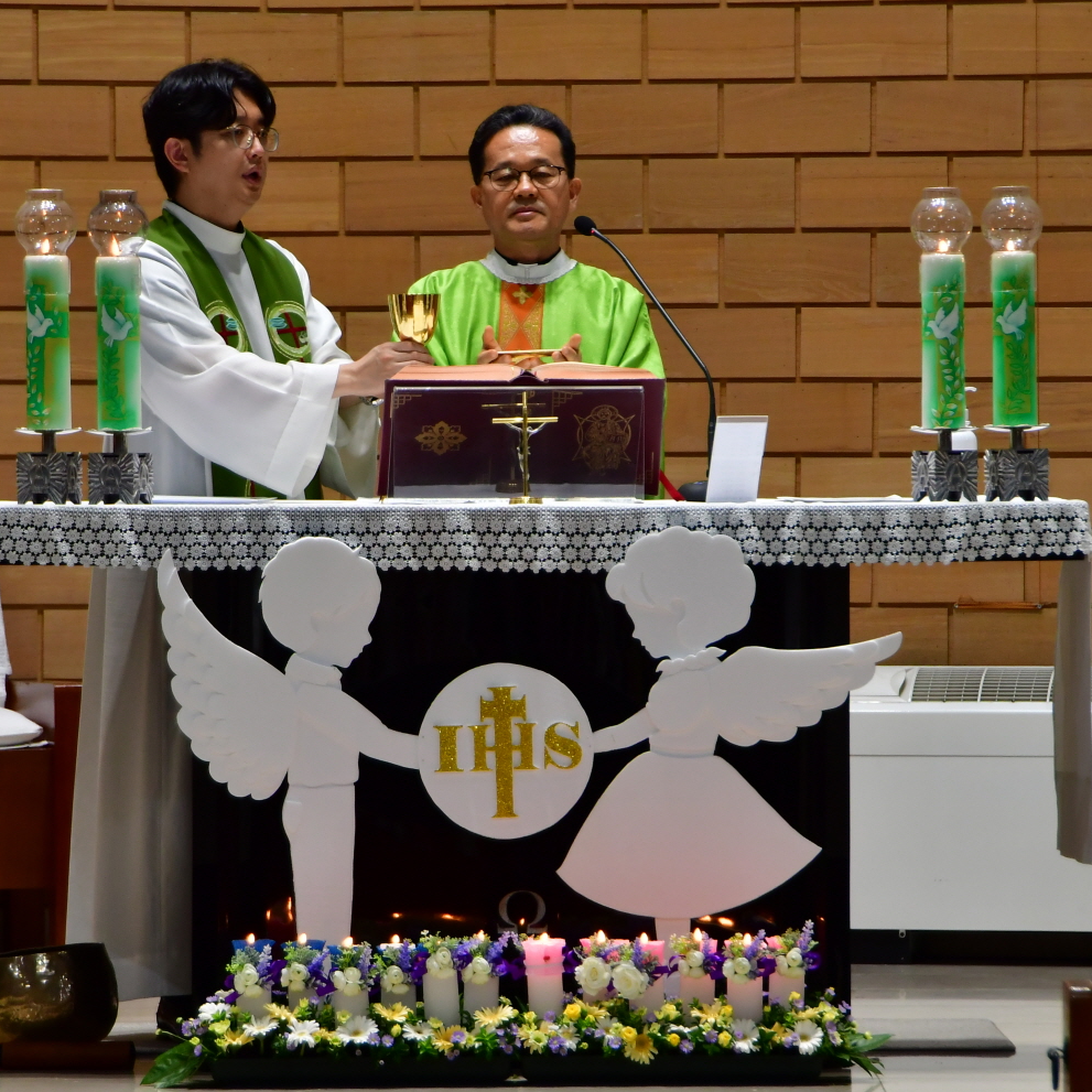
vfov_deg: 5.4
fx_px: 11564
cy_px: 507
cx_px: 515
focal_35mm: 324
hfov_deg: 5.4
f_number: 6
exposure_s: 1/125
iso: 640
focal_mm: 140
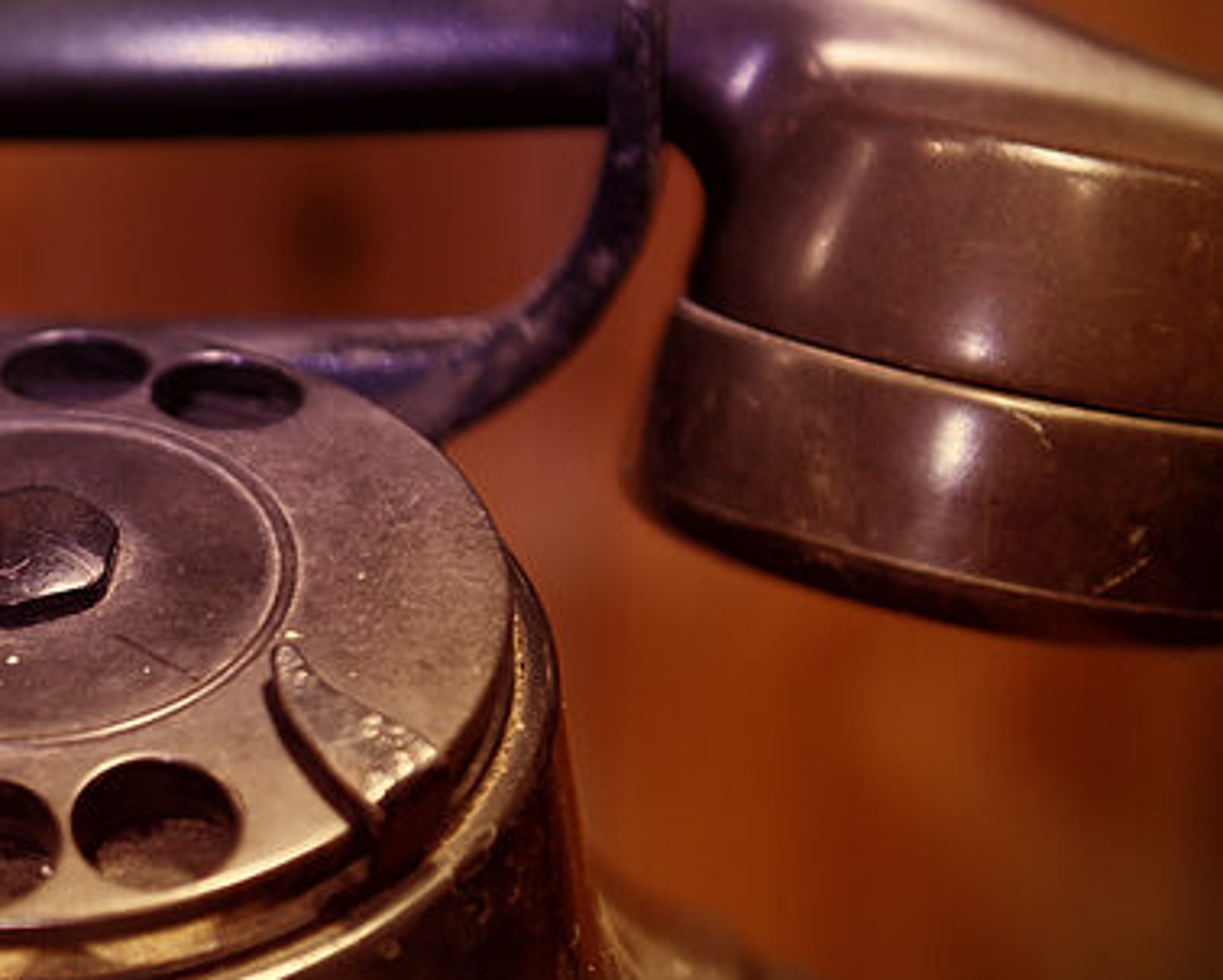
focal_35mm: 143
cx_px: -314
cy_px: 713
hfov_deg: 13.1
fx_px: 5180
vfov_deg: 10.8
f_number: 2.8
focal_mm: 48
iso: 640
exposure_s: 1/60
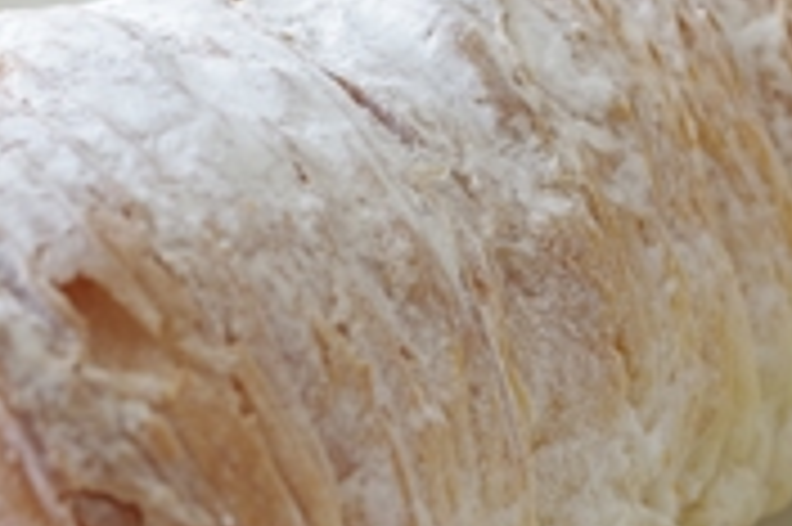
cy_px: 409
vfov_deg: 9.4
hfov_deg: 14.1
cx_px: 439
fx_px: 3209
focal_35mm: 146
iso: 800
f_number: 6.3
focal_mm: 35
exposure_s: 1/50
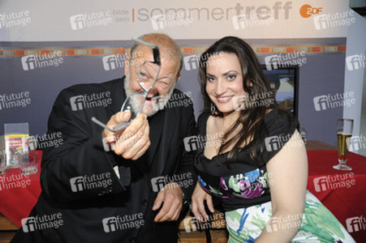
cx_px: 183
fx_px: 305
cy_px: 122
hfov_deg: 62.0
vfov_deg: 43.5
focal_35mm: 30
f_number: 6.3
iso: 1250
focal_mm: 30
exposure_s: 1/125
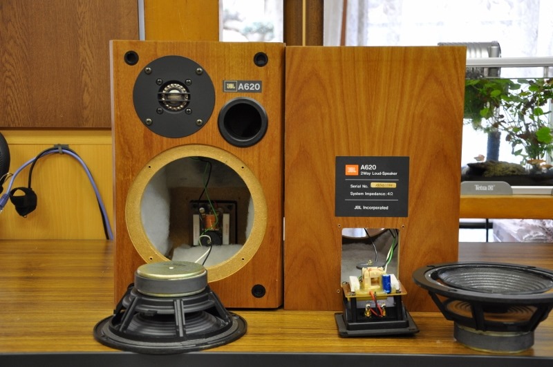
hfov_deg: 37.9
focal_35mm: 52
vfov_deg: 25.7
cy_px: 184
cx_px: 276
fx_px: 805
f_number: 5
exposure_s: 1/25
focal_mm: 35
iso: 500
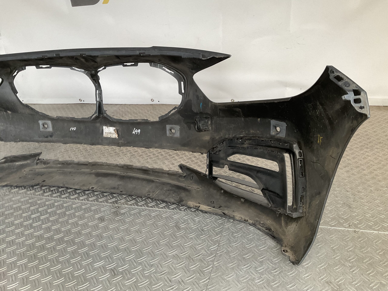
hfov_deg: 61.7
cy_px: 146
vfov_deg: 48.2
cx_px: 194
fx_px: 325
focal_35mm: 29
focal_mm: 3
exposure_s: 1/50
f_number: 1.8
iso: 80
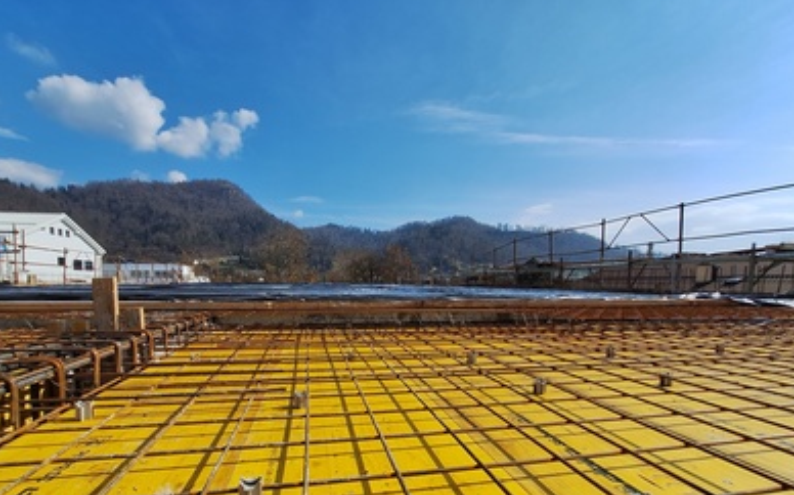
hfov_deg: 97.8
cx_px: 381
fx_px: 346
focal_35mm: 16
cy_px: 313
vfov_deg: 69.9
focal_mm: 1.74
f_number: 2.2
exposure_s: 1/2762
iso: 40
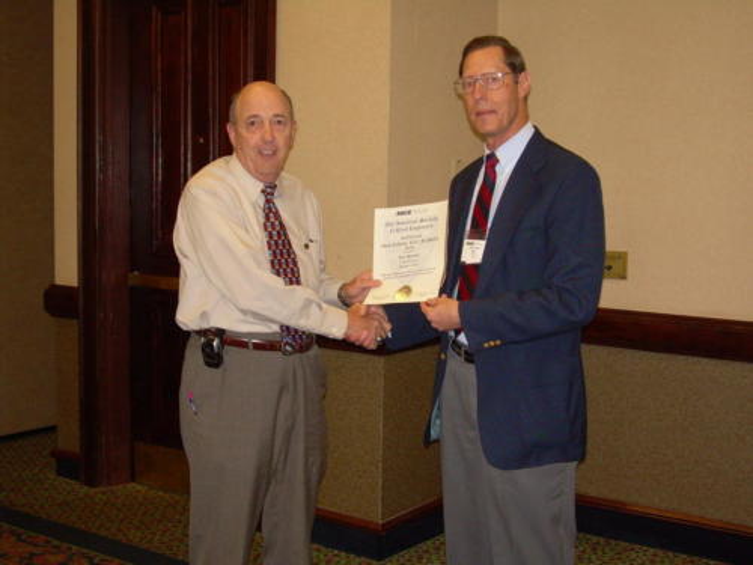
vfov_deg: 27.5
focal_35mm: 53
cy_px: 282
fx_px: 1153
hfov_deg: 36.2
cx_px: 376
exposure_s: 1/60
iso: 200
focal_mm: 8.9
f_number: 3.2
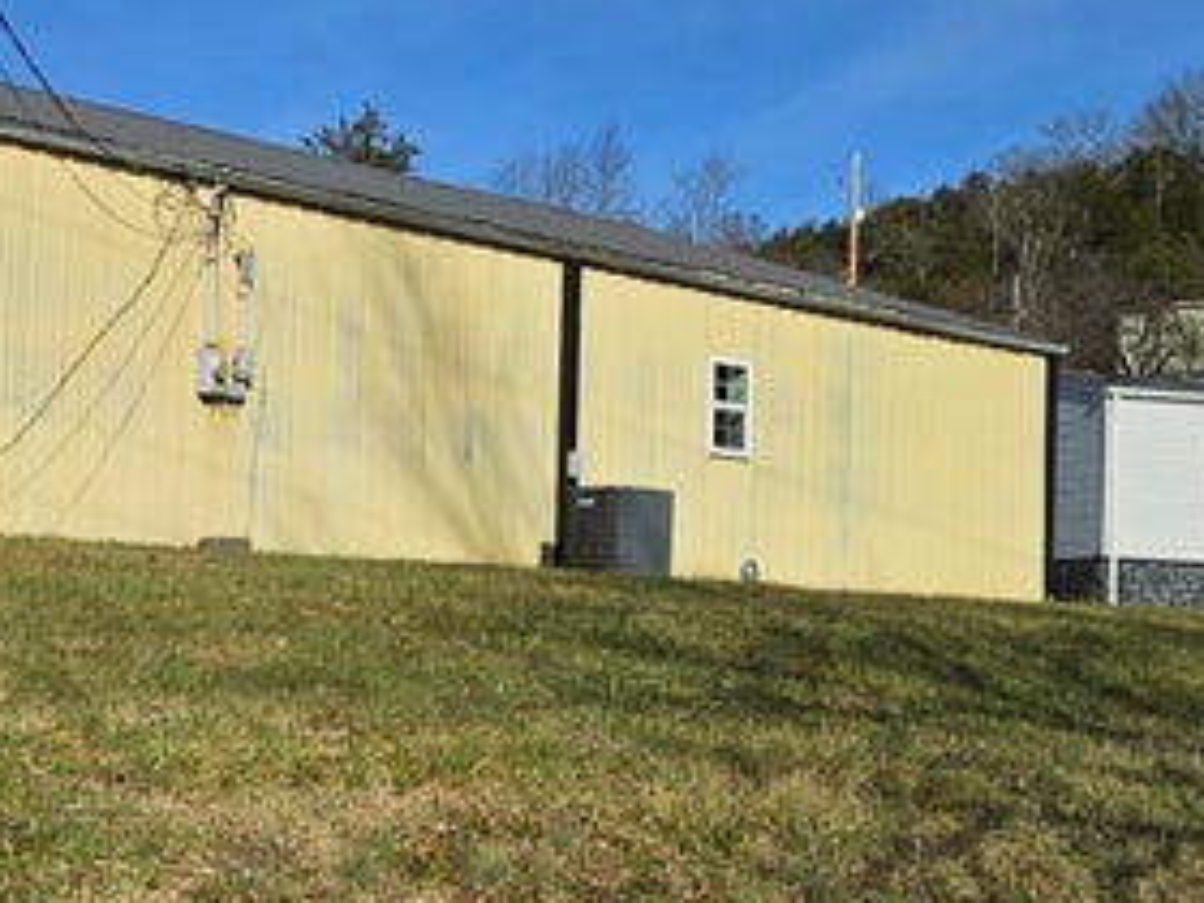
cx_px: 303
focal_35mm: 70
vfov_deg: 21.0
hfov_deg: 27.4
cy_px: 538
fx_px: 2435
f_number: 1.8
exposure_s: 1/7004
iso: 25
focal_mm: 5.4
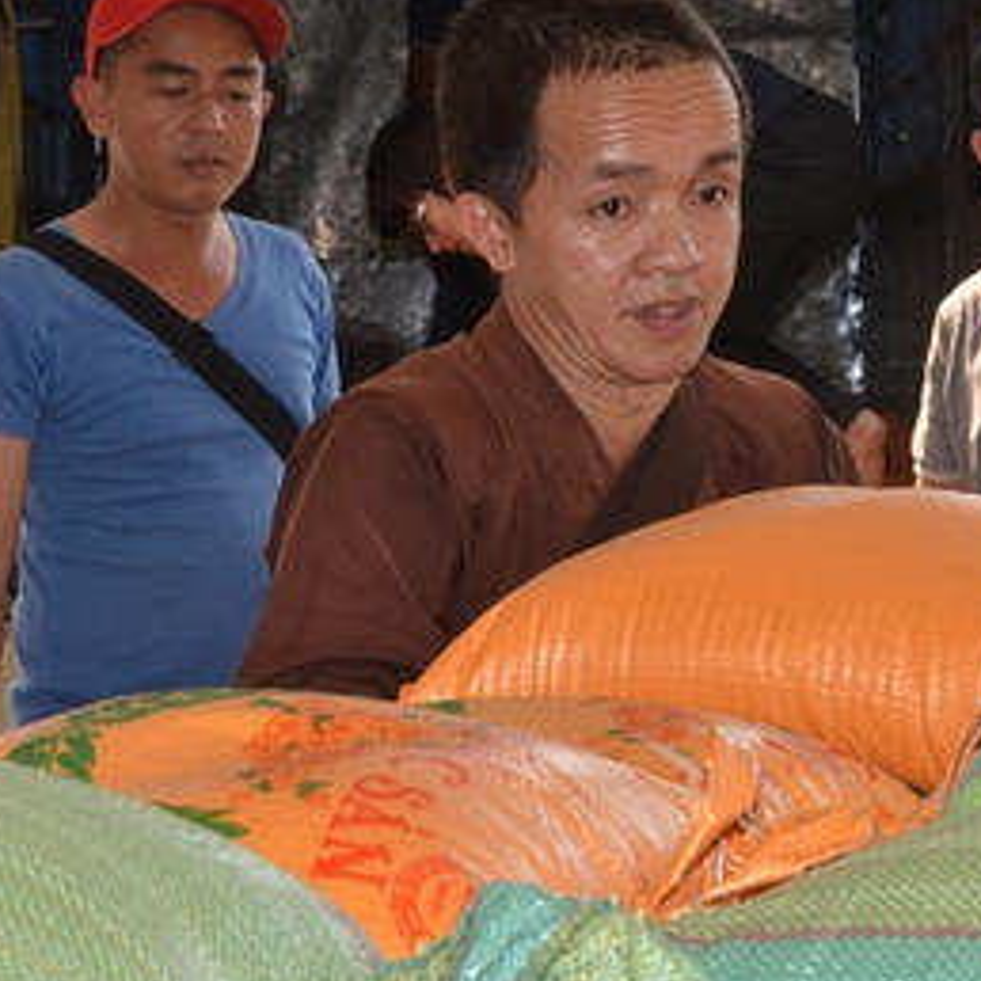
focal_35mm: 144
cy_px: 234
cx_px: 567
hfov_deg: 12.1
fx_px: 4619
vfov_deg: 12.1
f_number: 13
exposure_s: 1/250
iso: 1000
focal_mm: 45
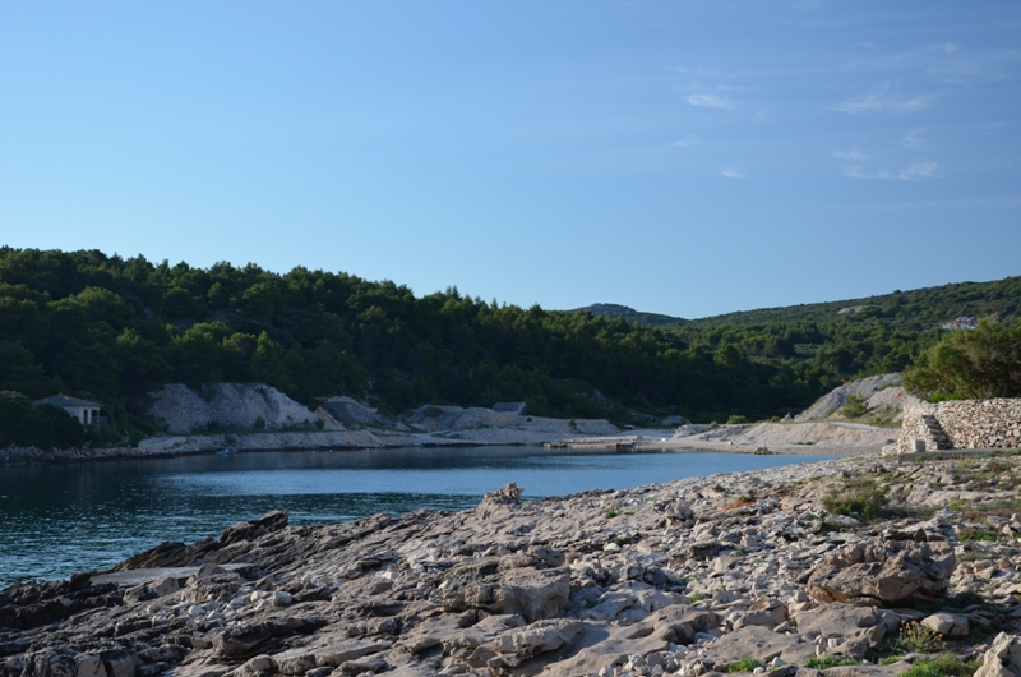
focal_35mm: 60
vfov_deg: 22.5
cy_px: 338
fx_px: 1698
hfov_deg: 33.5
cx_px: 510
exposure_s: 1/200
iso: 200
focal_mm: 40
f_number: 7.1
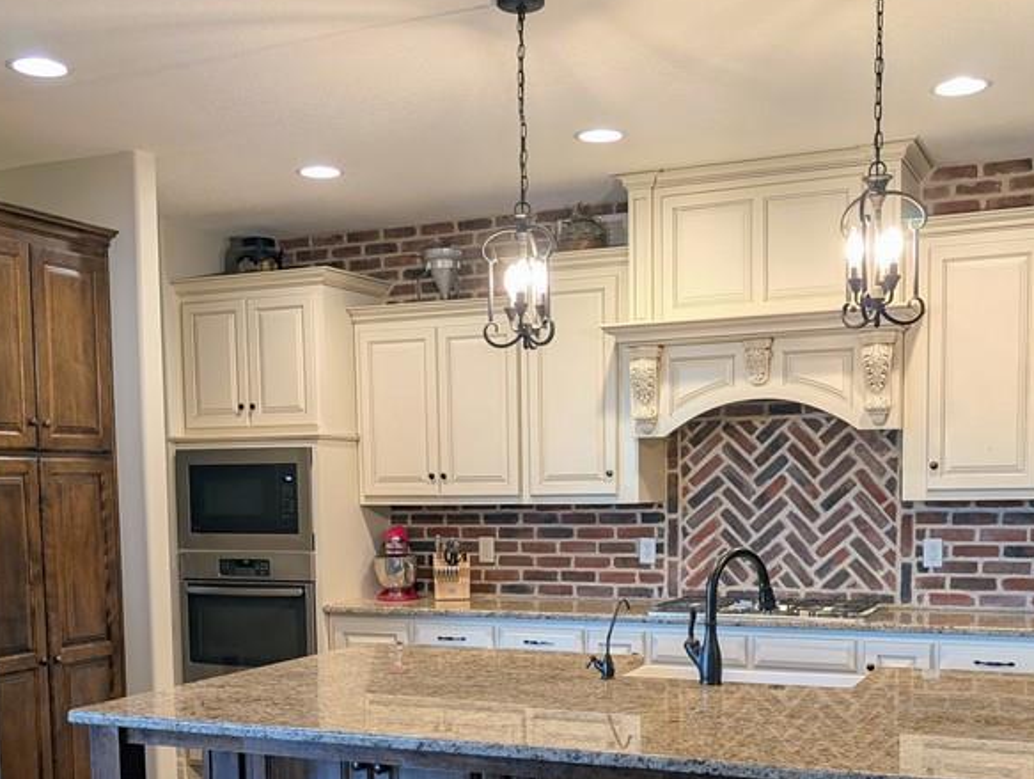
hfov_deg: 44.7
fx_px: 1256
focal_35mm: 42
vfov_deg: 33.6
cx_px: 513
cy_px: 598
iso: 133
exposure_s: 1/40
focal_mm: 6.9
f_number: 1.68
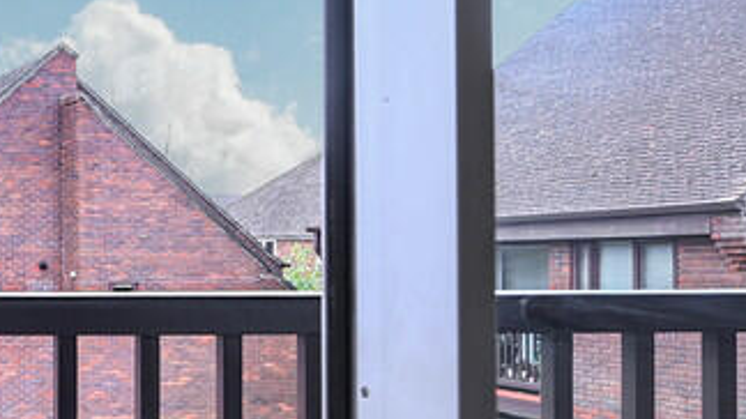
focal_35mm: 55
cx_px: -237
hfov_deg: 29.9
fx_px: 1081
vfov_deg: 21.9
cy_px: 264
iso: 320
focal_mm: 16.5
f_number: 8
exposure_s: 1/20
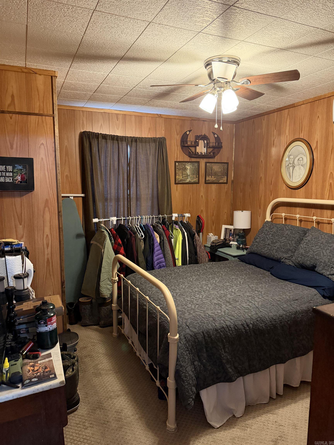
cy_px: 222
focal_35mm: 24
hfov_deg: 56.8
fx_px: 309
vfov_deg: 71.6
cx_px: 167
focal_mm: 6.76
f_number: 1.78
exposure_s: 1/40
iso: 640
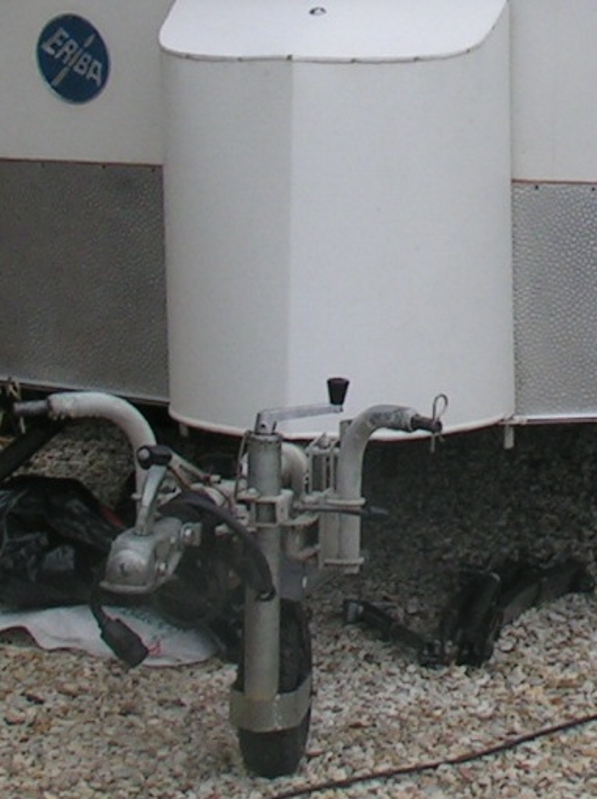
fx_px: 1129
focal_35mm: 49
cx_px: 298
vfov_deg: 39.0
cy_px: 400
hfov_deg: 29.6
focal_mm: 7.6
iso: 50
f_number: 5.6
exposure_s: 1/80
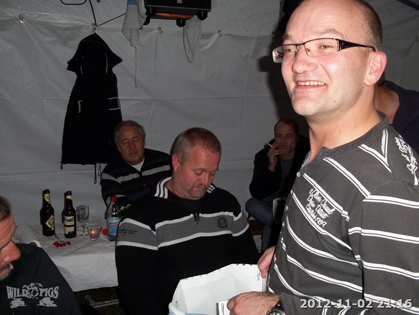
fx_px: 436
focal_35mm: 36
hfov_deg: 51.4
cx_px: 210
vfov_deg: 39.7
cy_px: 158
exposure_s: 1/30
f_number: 3.1
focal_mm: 6.5
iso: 64
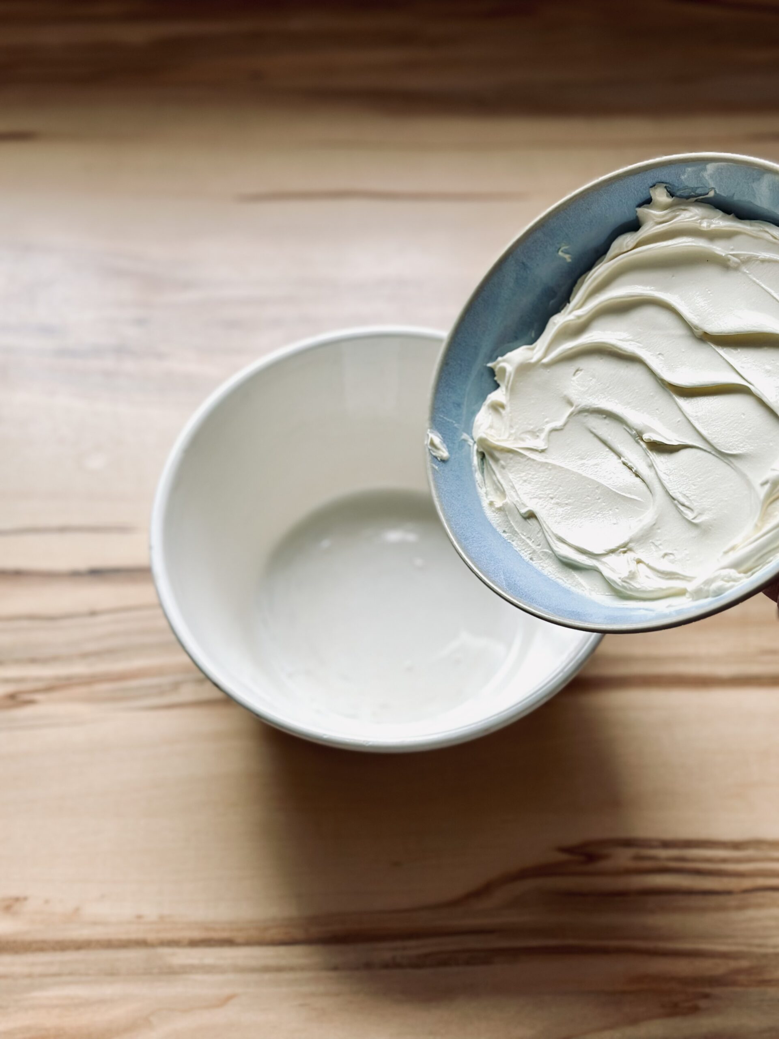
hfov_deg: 30.3
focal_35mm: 48
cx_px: 390
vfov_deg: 39.7
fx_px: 1440
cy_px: 520
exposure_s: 1/160
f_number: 1.78
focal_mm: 6.86
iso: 64
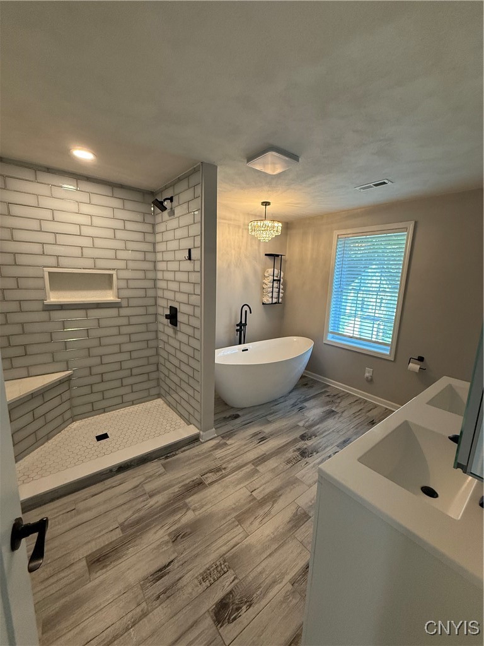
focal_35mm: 14
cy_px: 323
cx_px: 242
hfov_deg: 85.7
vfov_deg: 102.1
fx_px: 261
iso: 250
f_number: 2.2
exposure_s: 1/120
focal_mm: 2.22
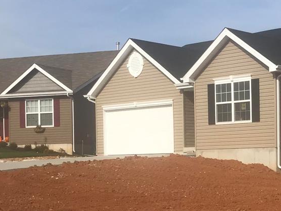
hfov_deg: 23.1
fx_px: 658
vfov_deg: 18.0
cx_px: 284
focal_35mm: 81
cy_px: 181
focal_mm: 3.99
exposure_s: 1/3690
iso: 20
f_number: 1.8
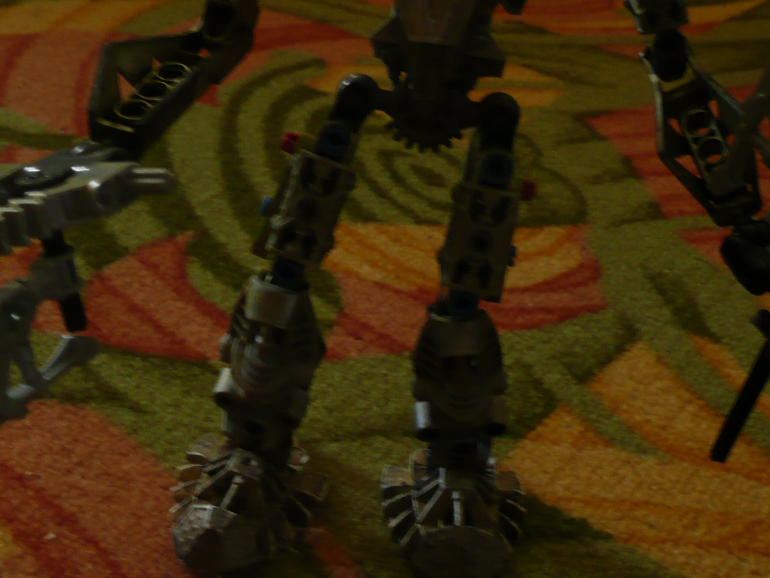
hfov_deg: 30.3
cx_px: 385
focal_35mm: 64
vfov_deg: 22.9
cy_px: 289
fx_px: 1424
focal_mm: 7
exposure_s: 1/15
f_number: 4
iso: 200
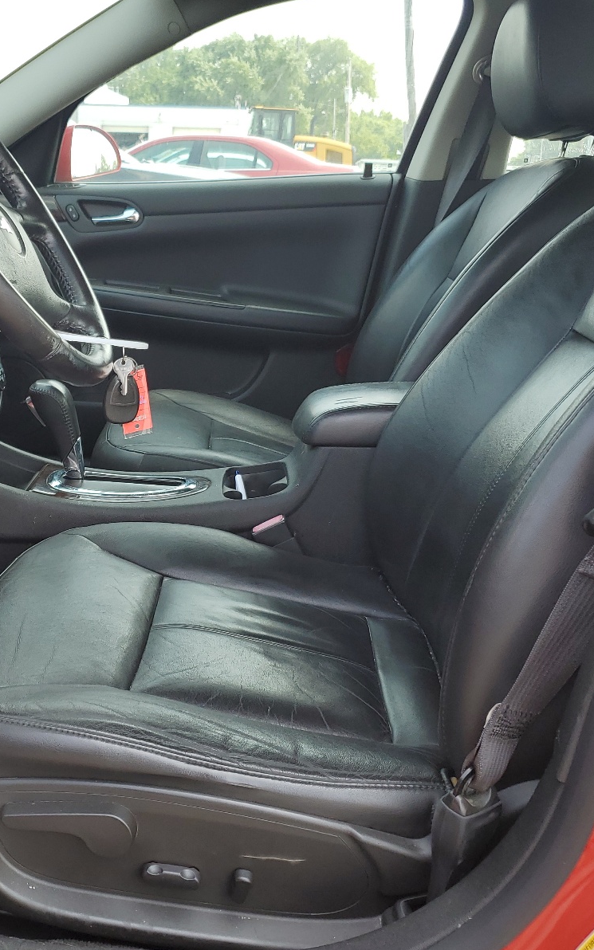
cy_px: 475
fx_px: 958
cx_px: 150
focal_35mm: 37
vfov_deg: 52.7
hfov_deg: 33.8
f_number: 1.5
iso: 50
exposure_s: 1/370
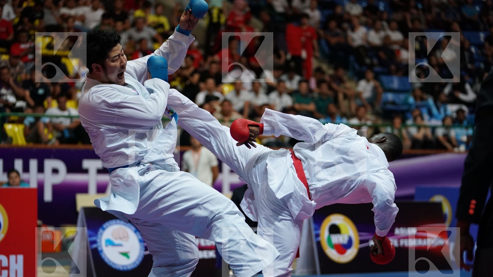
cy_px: 155
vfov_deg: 10.3
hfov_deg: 18.2
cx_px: 248
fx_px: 1543
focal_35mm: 118
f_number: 2.8
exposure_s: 1/1000
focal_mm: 112
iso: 3200
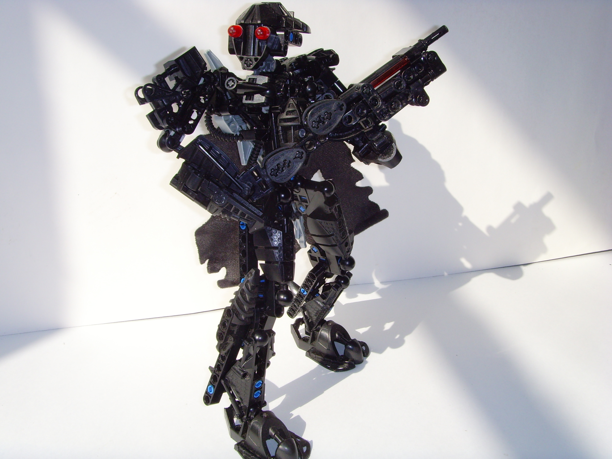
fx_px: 690
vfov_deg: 36.8
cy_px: 230
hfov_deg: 47.9
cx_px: 306
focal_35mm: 39
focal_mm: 6.6
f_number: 6.3
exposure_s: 1/350
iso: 100
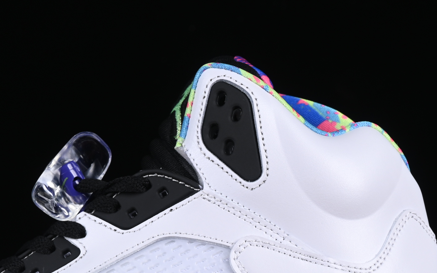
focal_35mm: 153
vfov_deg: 8.5
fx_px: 1822
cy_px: 254
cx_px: 134
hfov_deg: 13.6
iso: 160
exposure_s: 1/80
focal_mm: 50
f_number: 8
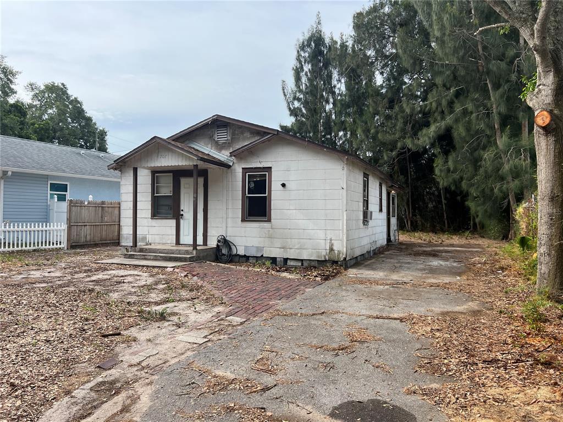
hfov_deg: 67.3
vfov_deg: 53.1
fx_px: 423
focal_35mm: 26
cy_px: 211
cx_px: 282
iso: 50
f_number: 1.5
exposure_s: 1/2083
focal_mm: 5.7
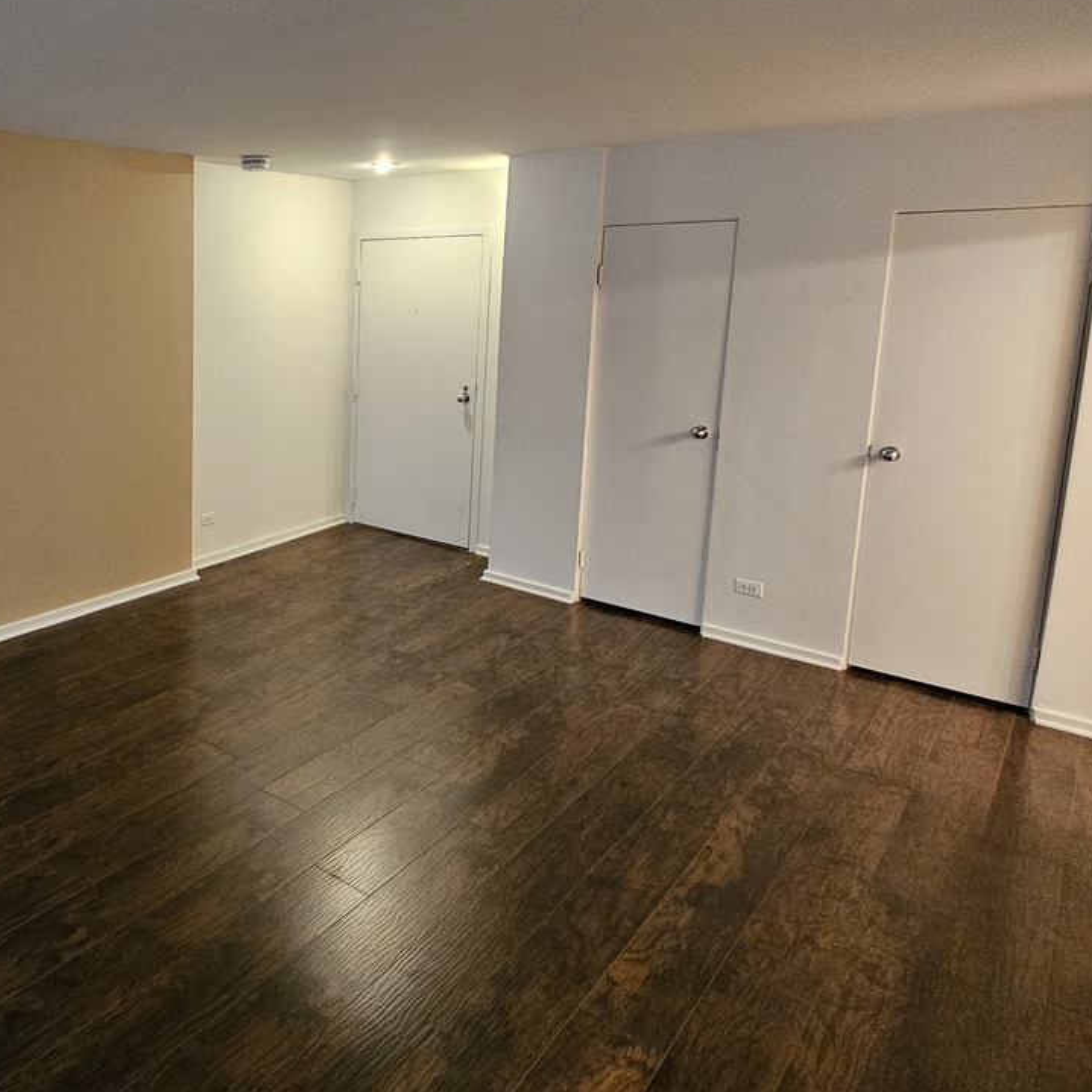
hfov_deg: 60.3
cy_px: 433
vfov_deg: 66.6
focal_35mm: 23
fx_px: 821
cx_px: 178
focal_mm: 2.2
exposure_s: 1/30
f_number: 2.2
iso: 640
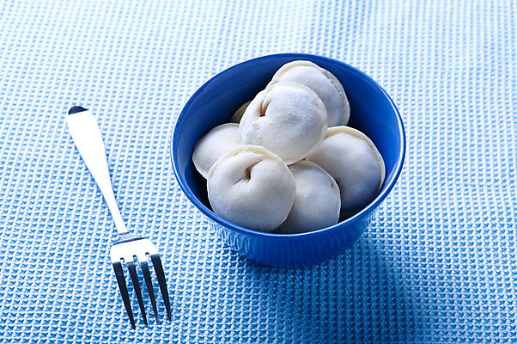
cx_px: 258
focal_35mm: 105
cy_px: 172
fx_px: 1506
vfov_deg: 13.0
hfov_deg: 19.5
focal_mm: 105
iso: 200
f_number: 16
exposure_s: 1/200
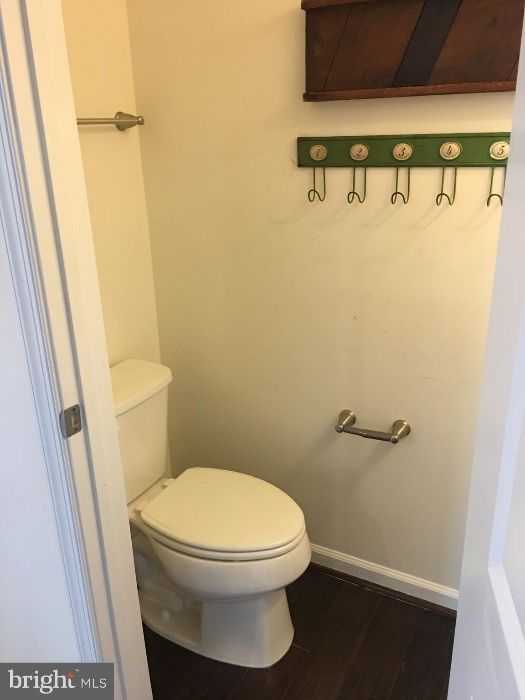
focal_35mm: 29
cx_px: 262
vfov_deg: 61.7
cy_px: 350
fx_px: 586
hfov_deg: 48.2
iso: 100
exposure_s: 1/15
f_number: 2.2
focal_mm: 4.15
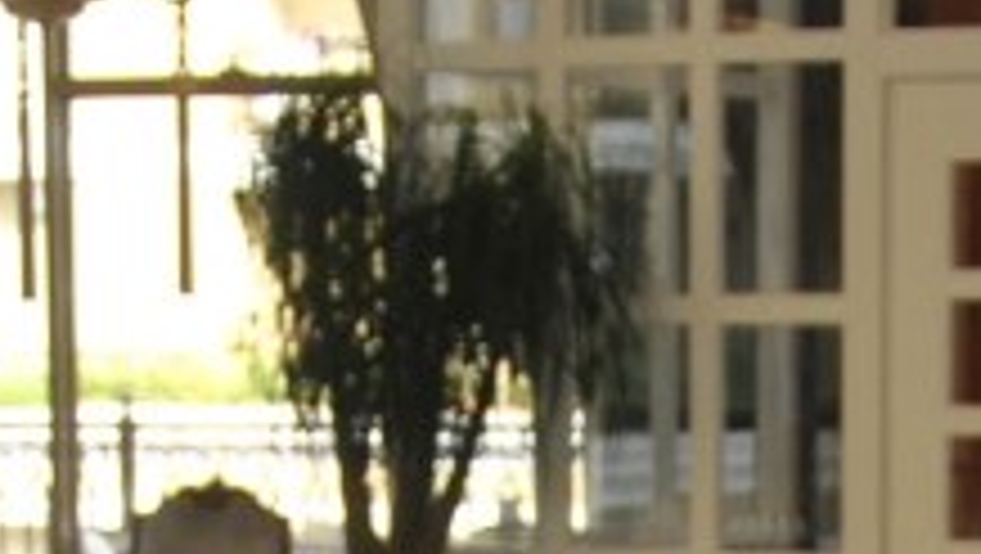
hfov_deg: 11.8
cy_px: 1351
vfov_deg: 6.4
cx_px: 763
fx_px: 4738
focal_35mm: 182
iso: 200
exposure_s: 1/60
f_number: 3.8
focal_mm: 22
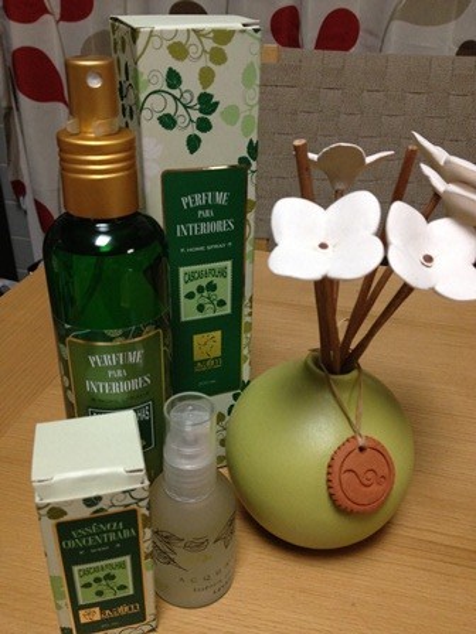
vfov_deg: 52.6
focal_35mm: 35
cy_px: 317
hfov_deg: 40.7
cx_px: 238
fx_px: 642
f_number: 2.4
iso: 200
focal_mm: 4.28
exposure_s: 1/20
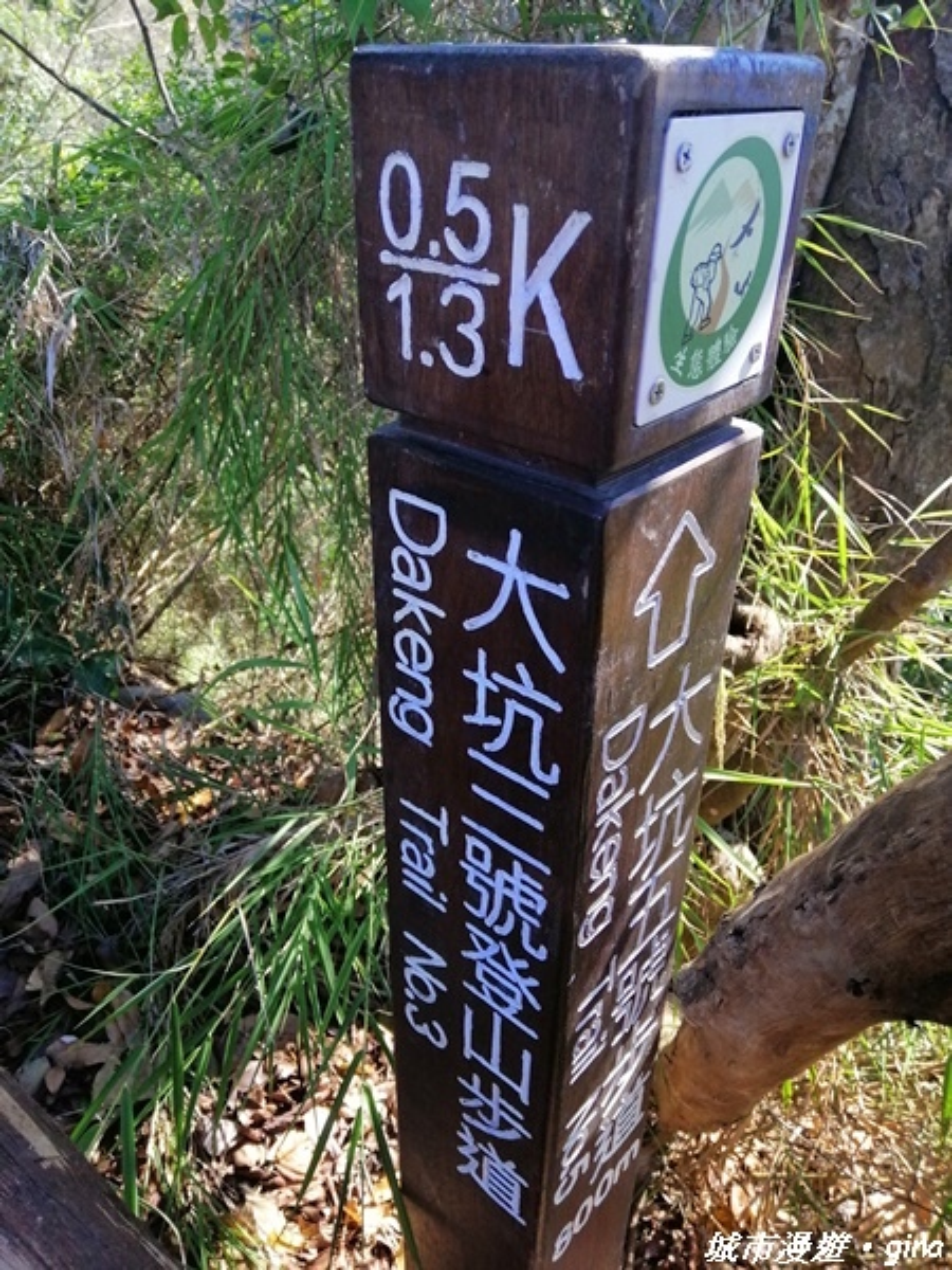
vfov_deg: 67.3
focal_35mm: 26
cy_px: 635
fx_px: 953
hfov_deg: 53.1
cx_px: 476
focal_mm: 3.81
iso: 160
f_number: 2.2
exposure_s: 1/418
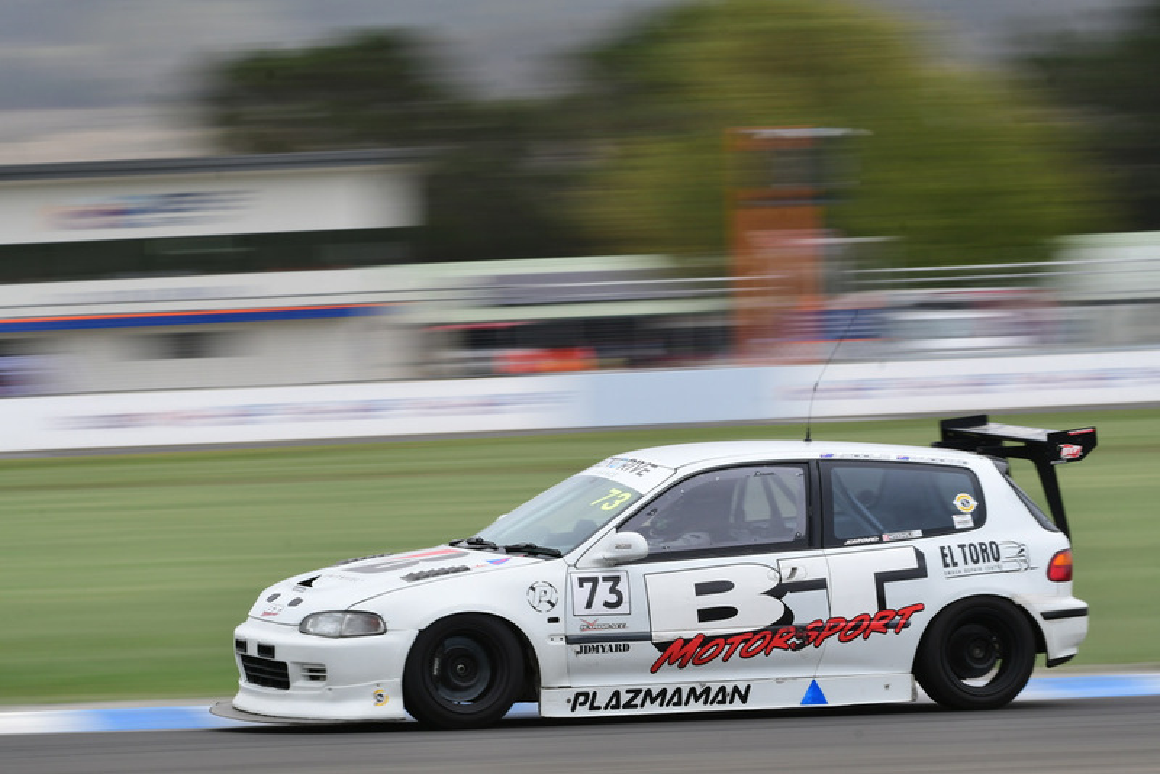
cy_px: 387
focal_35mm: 300
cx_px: 580
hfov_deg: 6.9
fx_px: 9670
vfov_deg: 4.6
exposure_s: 1/80
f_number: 14
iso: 160
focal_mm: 200
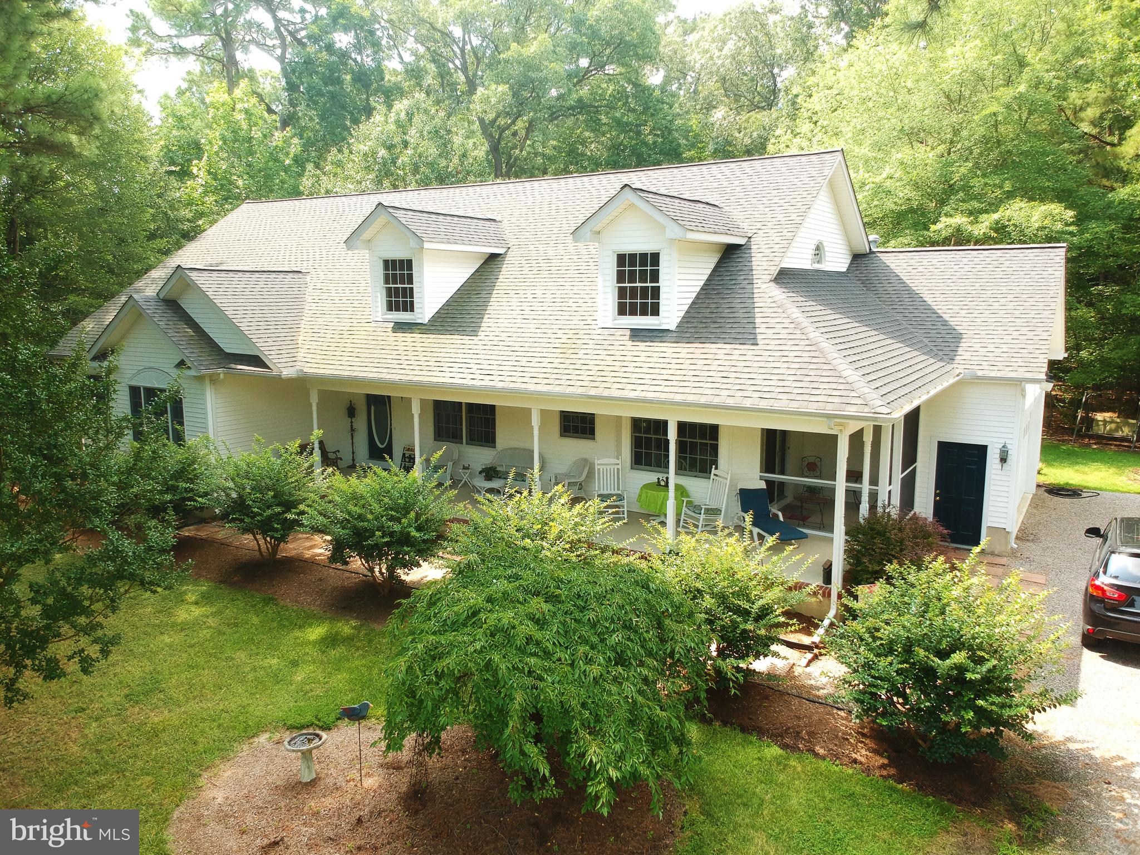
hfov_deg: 69.4
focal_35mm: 25
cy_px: 428
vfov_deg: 54.9
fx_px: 823
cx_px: 570
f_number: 2.6
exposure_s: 1/320
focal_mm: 4.49
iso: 200
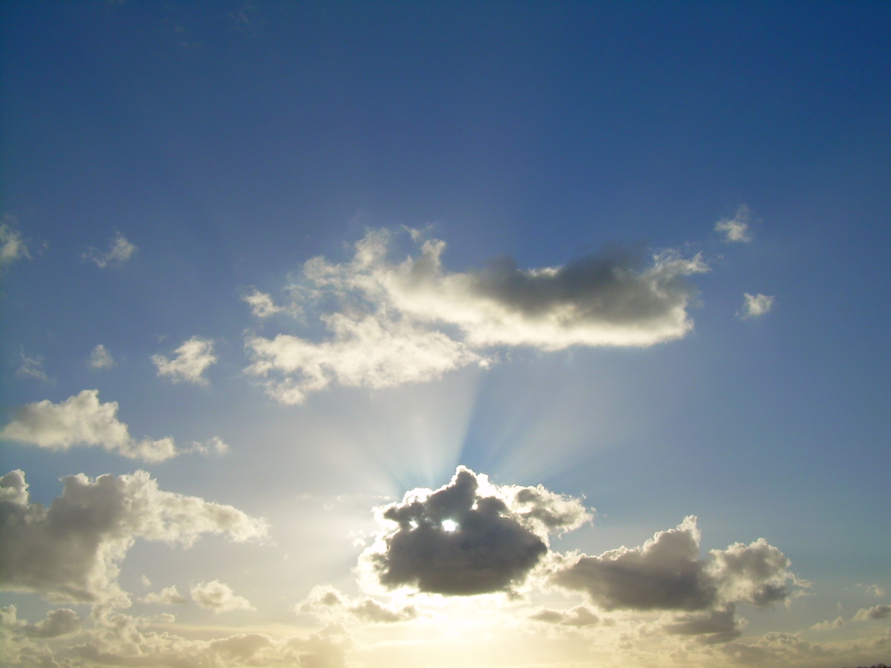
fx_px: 978
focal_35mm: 38
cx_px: 446
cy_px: 334
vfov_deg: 37.7
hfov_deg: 49.0
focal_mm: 6.3
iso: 50
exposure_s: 1/1189
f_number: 4.6
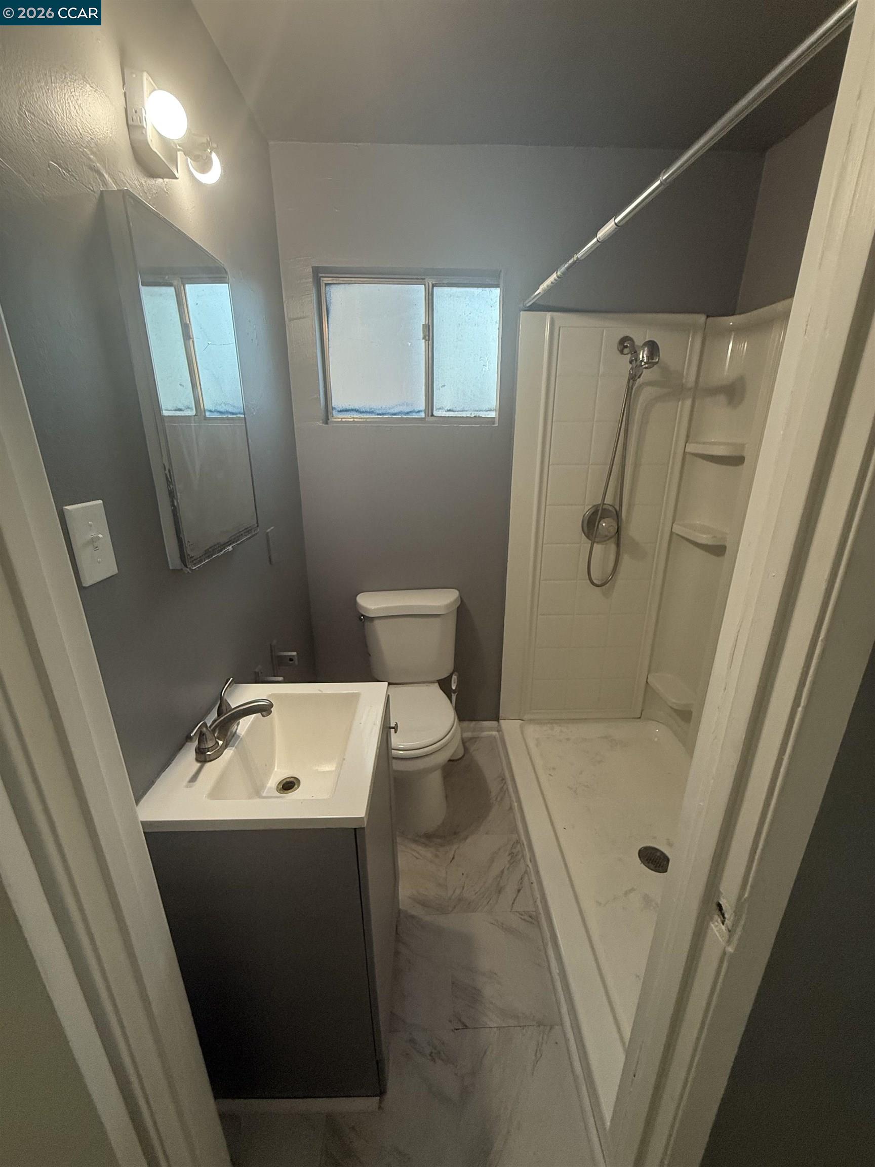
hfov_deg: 85.7
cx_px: 438
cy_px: 584
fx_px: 472
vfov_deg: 102.1
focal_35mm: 14
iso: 200
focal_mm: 2.22
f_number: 2.2
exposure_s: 1/120
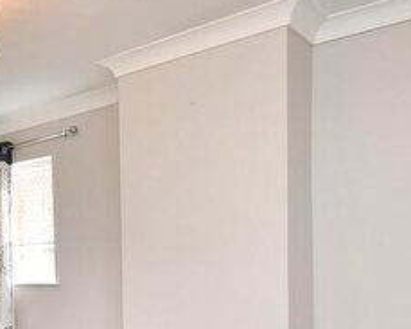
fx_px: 523
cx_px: -158
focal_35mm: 43
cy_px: 292
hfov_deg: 30.6
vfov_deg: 33.2
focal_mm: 10
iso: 800
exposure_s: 1/60
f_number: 7.1
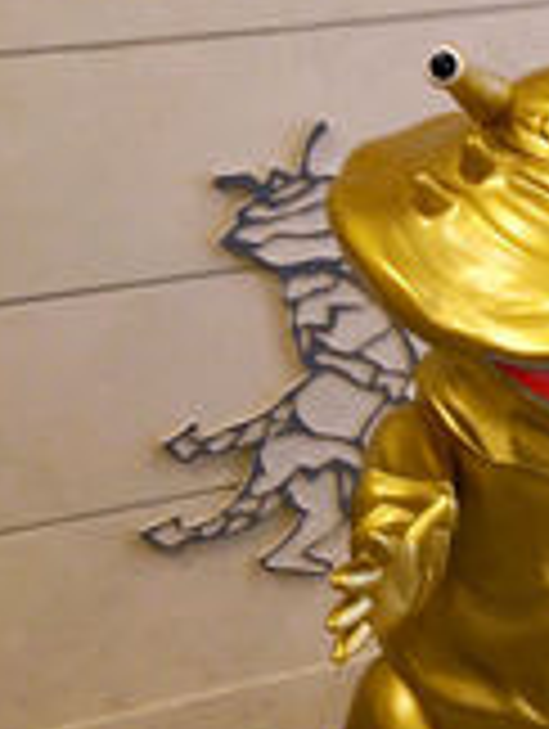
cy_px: 256
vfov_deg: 26.2
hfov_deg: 19.3
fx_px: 1561
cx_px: 558
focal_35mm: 74
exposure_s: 1/44
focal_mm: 4.06
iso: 80
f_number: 1.94
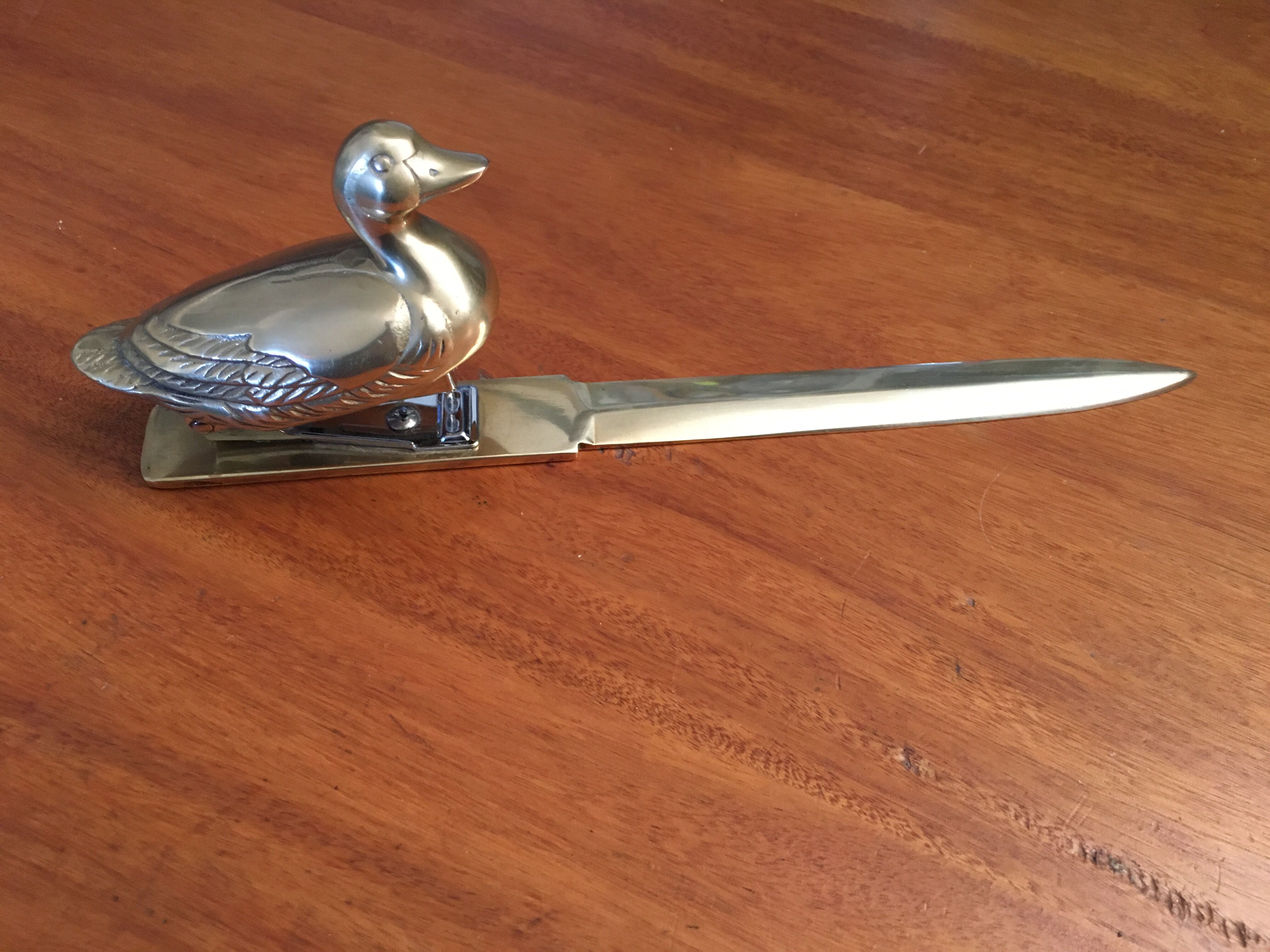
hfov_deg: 61.7
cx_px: 635
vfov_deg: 48.2
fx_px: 1064
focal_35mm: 29
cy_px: 476
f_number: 2.2
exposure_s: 1/25
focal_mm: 4.15
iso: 200
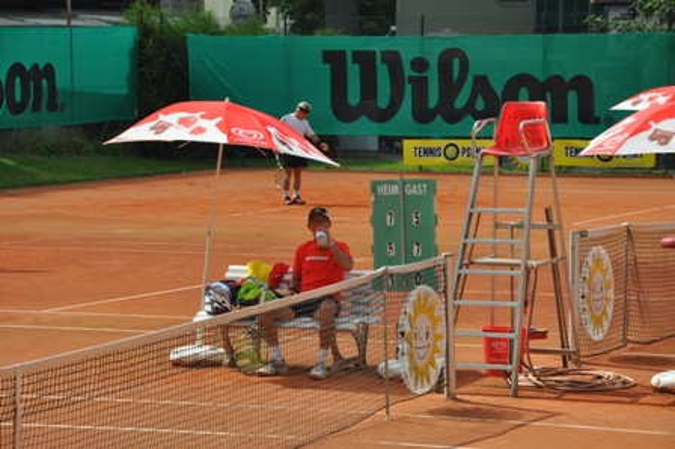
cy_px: 224
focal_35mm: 158
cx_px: 338
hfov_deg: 13.0
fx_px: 2951
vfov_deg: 8.7
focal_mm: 105
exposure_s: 1/400
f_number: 10
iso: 200
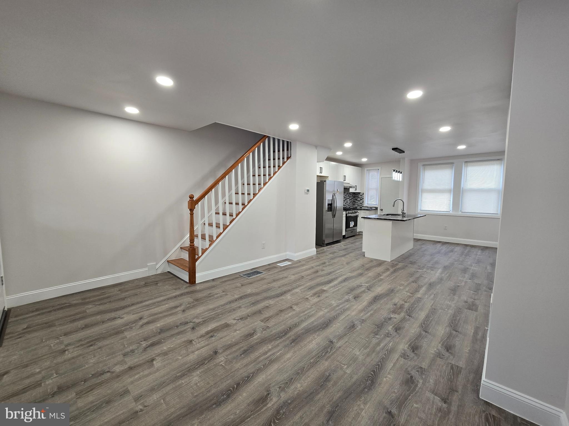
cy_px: 213
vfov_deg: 89.9
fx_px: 214
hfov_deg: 106.2
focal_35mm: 13
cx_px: 284
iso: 125
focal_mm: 2.2
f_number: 2.2
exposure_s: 1/60
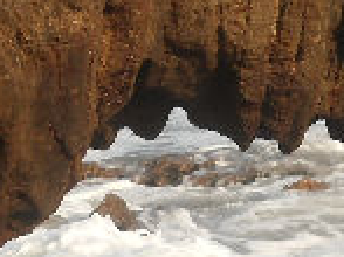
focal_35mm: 266
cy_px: 378
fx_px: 2641
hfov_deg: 7.4
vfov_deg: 5.5
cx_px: 370
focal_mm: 9.5
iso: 80
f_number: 3.9
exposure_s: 1/500
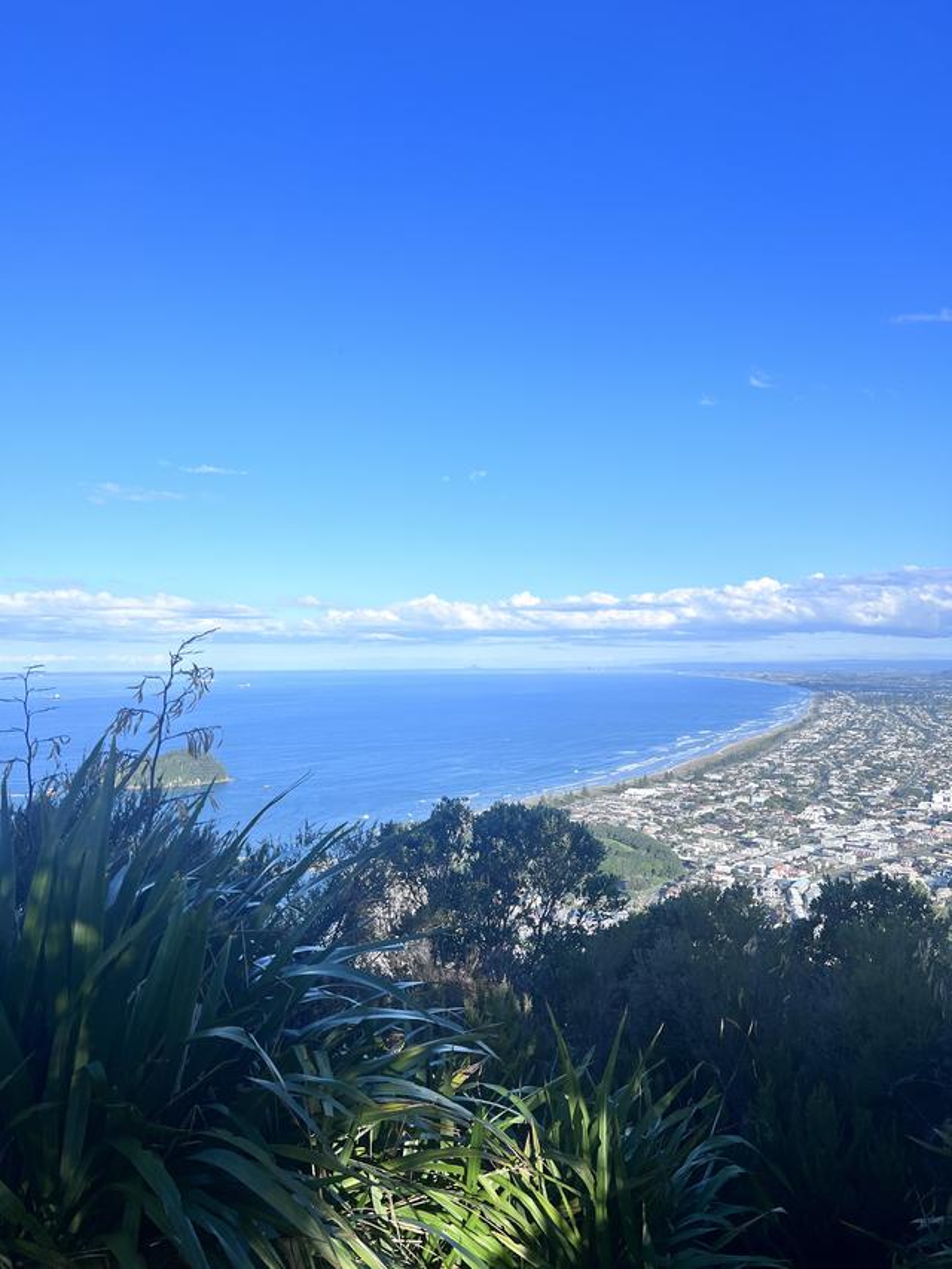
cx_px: 476
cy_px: 634
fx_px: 953
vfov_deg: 67.3
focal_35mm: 26
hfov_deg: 53.1
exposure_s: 1/4831
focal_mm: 5.7
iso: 50
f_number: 1.5
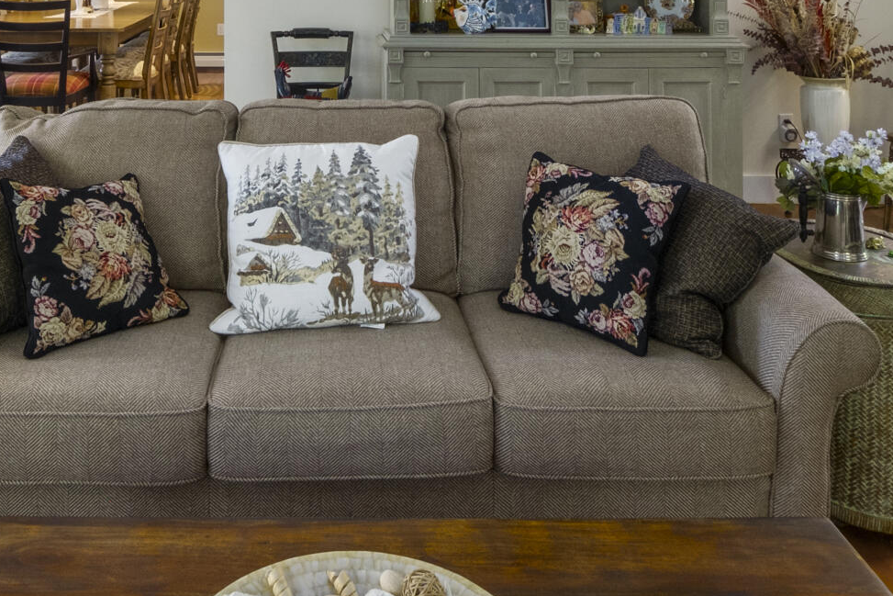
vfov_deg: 32.2
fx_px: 918
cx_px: 328
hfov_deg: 51.3
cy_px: -41
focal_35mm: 37
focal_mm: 8
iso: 400
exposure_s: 1/3
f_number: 8
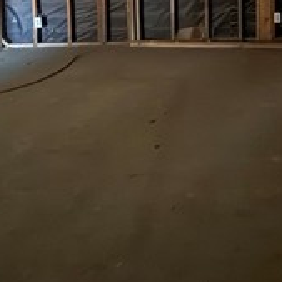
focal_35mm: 47
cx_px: 250
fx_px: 433
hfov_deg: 34.2
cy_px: -53
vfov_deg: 30.7
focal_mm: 2.22
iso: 2500
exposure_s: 1/8
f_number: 2.2
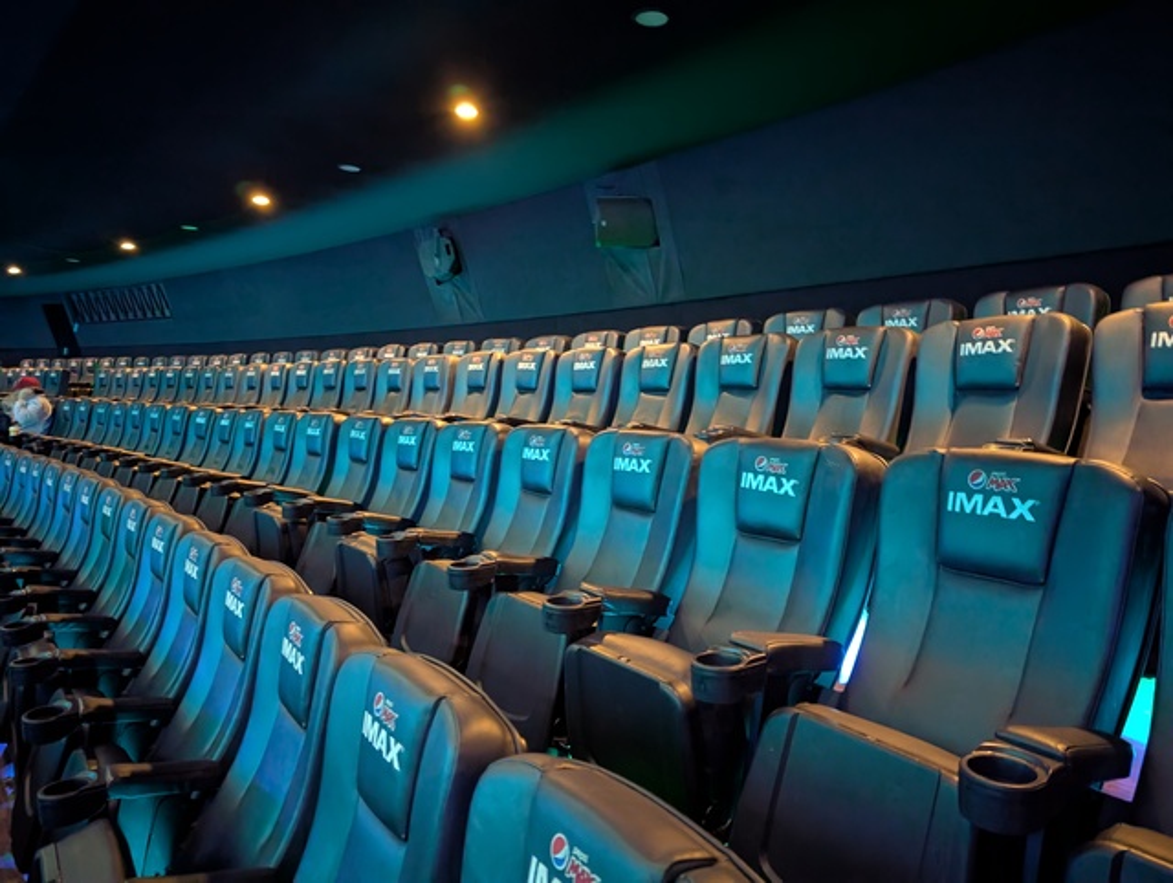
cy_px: 442
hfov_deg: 71.5
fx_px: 814
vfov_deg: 56.9
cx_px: 586
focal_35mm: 24
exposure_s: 1/2.81
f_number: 1.68
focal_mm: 6.9
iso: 2150
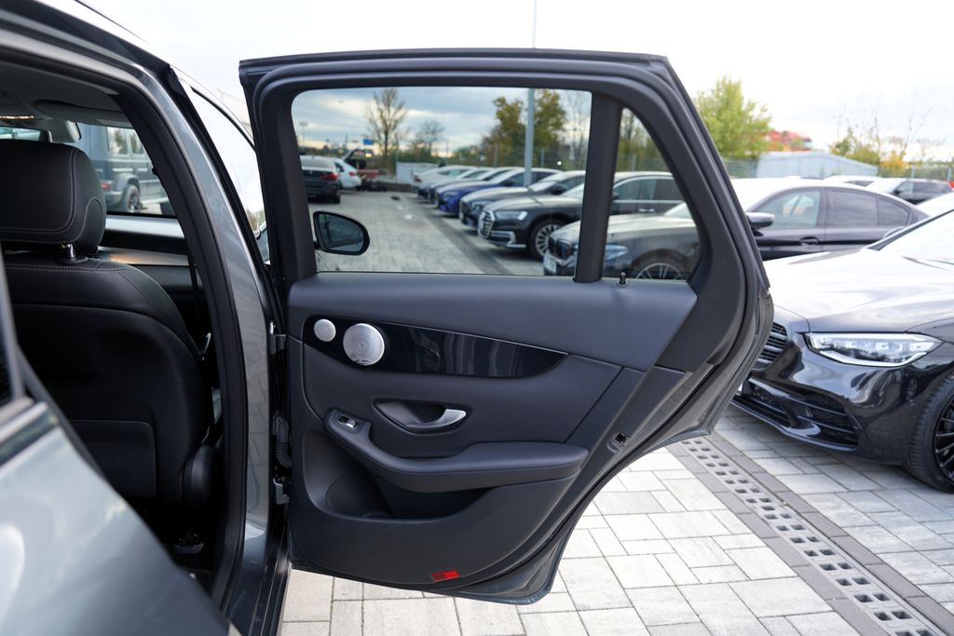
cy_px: 318
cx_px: 477
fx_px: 636
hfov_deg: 73.7
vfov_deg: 53.1
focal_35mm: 24
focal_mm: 24
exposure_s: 1/30
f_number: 2.8
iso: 100
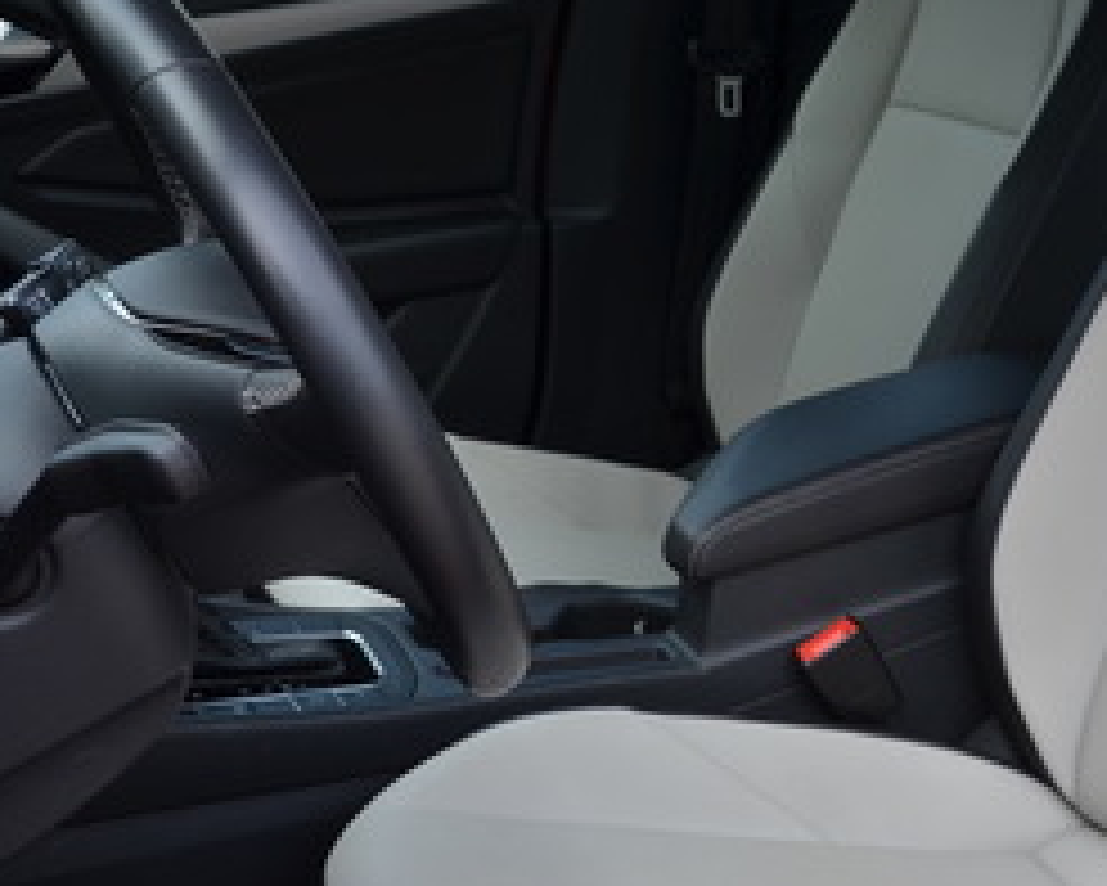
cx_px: 882
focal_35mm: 62
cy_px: 501
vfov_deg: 24.7
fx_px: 2024
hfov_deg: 29.9
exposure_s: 1/200
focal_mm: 27
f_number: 7.1
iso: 200
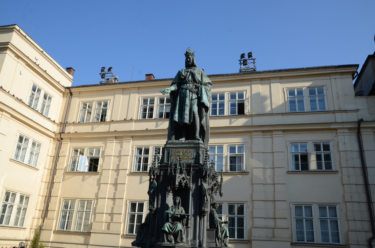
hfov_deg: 62.0
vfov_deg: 43.4
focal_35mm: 30
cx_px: 188
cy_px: 124
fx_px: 312
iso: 200
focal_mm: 20
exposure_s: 1/320
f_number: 9
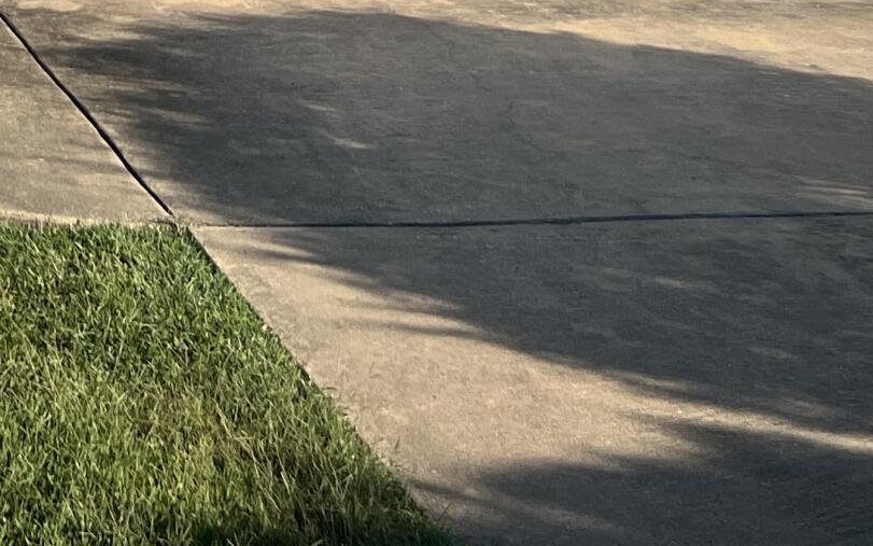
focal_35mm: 102
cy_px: -630
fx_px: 2427
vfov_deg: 11.3
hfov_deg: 18.5
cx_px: -366
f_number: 1.5
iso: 50
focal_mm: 5.7
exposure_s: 1/4444
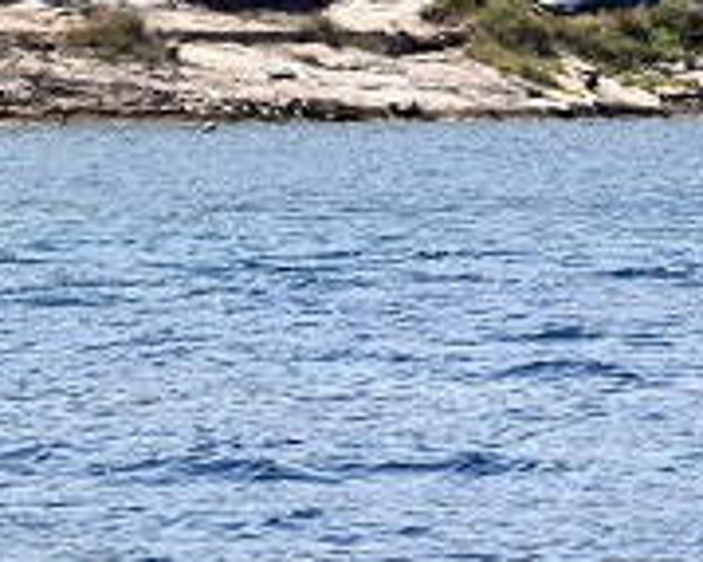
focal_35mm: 831
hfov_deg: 2.3
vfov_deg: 1.9
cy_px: -1012
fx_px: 17280
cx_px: 1771
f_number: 5.6
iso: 100
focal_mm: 122
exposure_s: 1/500
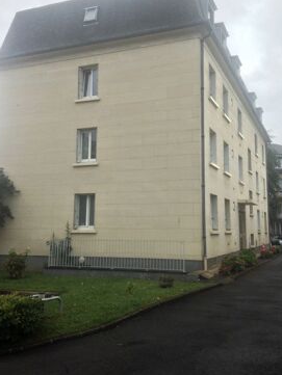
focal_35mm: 39
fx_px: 423
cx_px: 158
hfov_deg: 36.8
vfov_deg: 47.8
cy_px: 168
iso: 50
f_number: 2.4
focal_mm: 4.12
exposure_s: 1/1261
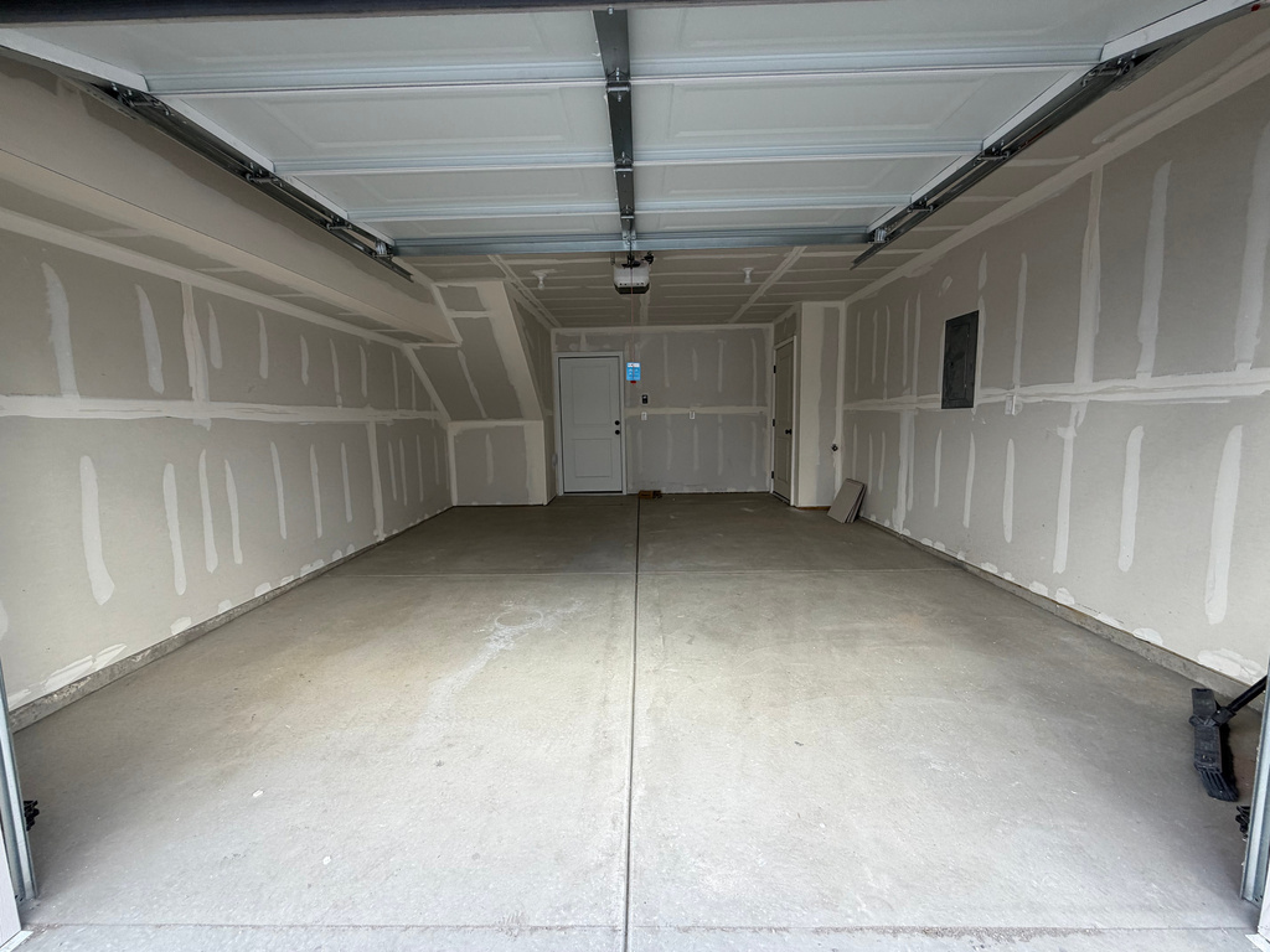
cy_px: 476
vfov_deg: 85.7
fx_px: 514
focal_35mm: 14
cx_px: 635
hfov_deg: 102.1
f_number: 2.2
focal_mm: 2.22
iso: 80
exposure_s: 1/121
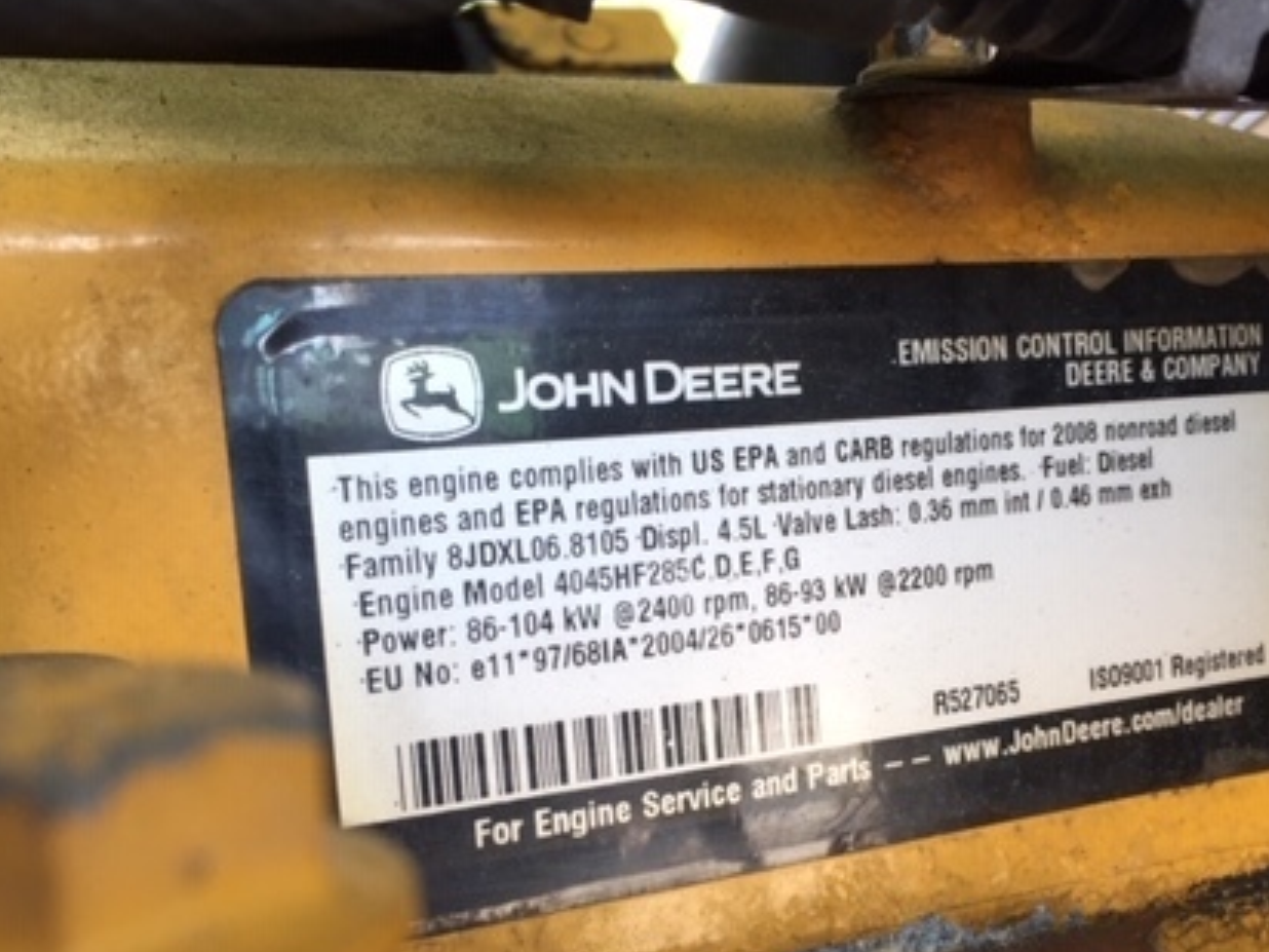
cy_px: 595
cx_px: 745
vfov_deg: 32.0
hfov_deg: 41.9
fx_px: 1650
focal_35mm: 45
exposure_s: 1/120
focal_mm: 4.15
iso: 40
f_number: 2.2
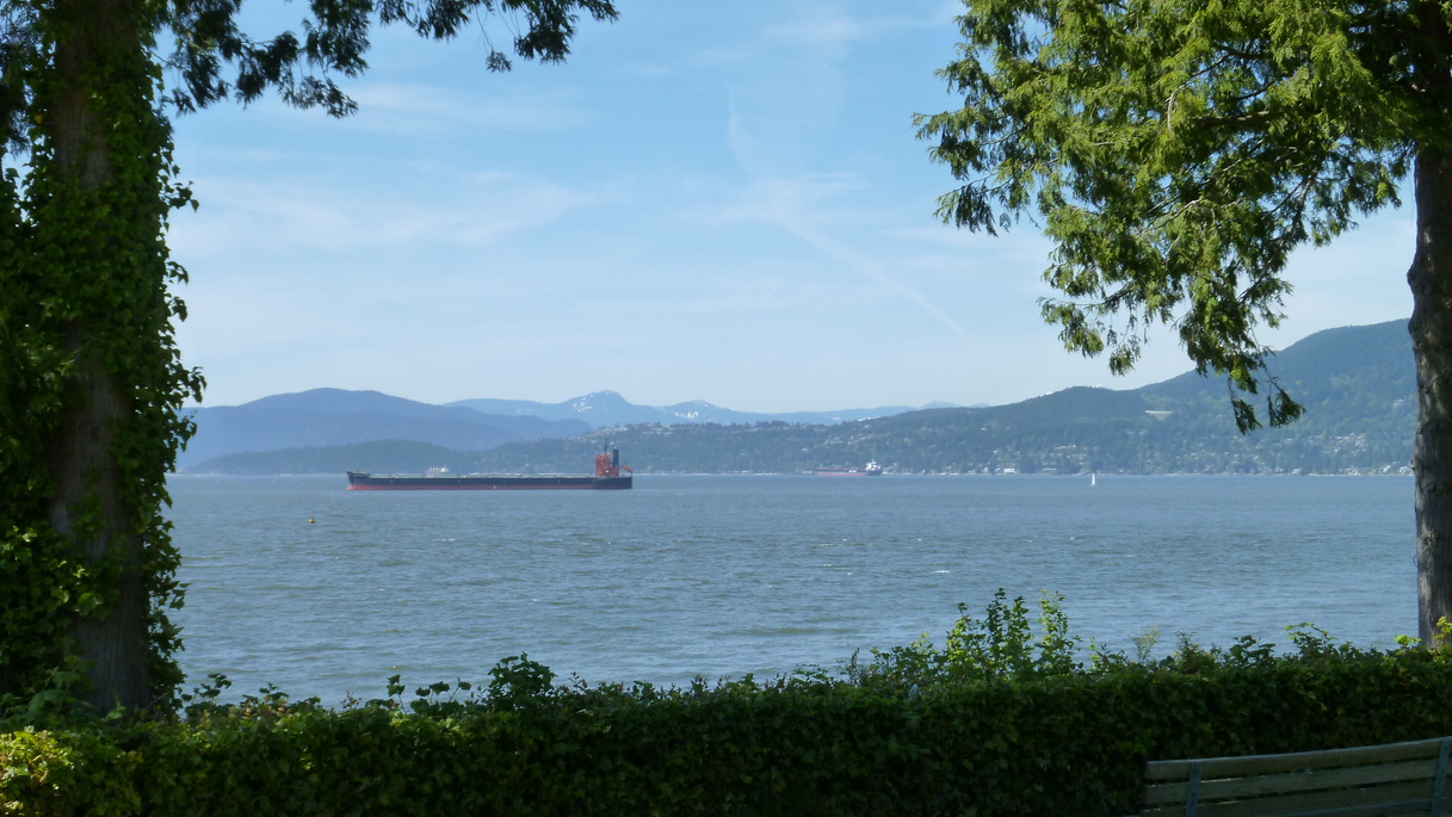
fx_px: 2118
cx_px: 718
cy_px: 357
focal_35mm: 55
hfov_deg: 37.8
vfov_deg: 21.8
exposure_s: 1/500
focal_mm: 8.6
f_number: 4.3
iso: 125
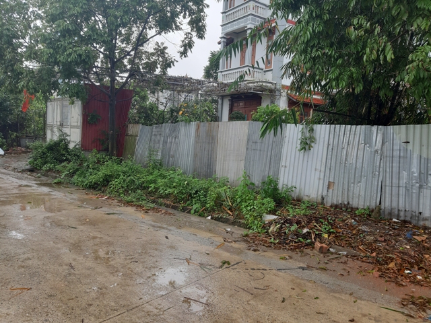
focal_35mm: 27
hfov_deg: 65.3
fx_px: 336
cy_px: 162
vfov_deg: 51.4
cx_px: 216
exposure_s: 1/105
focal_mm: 3.93
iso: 40
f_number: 1.7
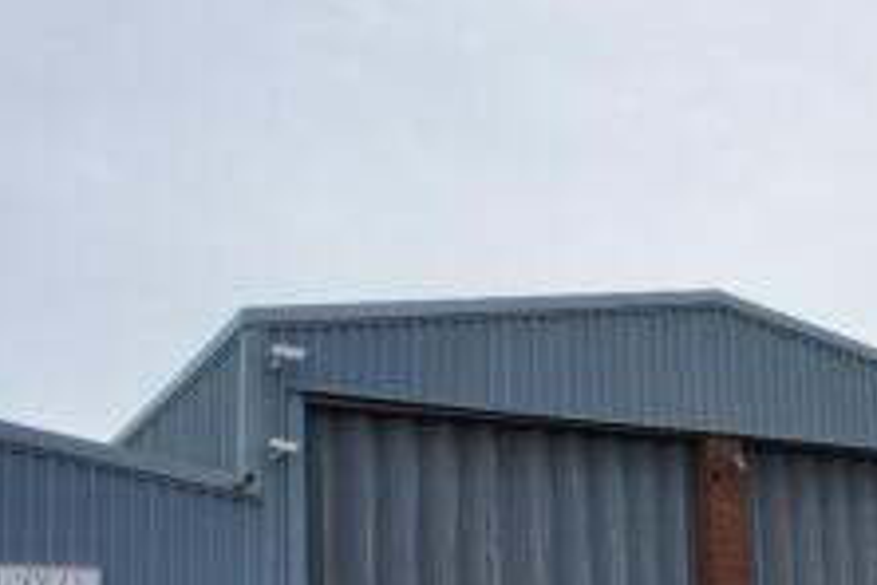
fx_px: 1413
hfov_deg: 31.3
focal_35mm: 58
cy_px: 555
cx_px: 920
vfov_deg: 22.6
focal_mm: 18
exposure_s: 1/200
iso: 200
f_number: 4.5
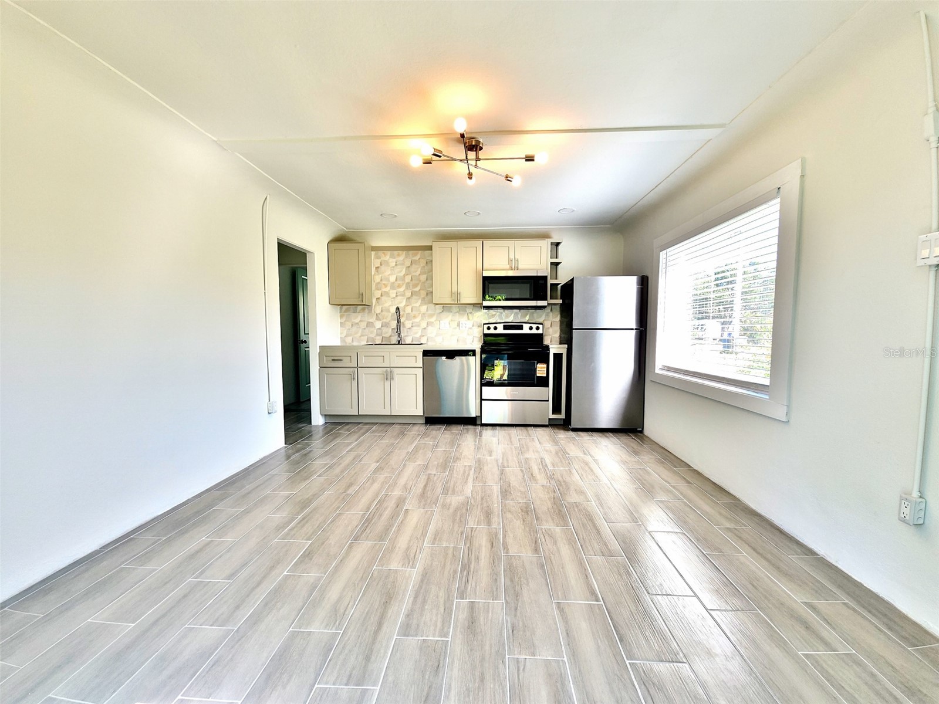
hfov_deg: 106.2
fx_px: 353
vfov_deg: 89.9
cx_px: 470
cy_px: 352
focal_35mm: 13
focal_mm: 2.2
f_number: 2.2
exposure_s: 1/167
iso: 50
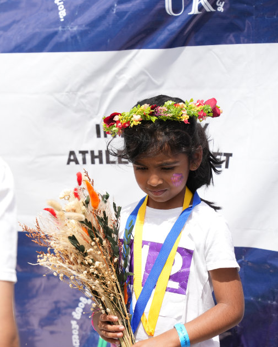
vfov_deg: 21.6
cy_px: 177
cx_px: 22
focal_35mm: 88
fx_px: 909
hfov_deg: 17.1
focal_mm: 58.3
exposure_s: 1/4000
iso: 250
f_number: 2.8
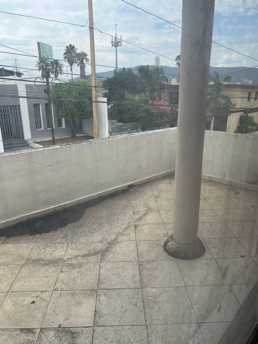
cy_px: 171
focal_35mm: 27
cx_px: 127
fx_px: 268
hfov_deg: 51.4
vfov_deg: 65.3
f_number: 1.5
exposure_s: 1/1252
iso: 50
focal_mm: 5.7
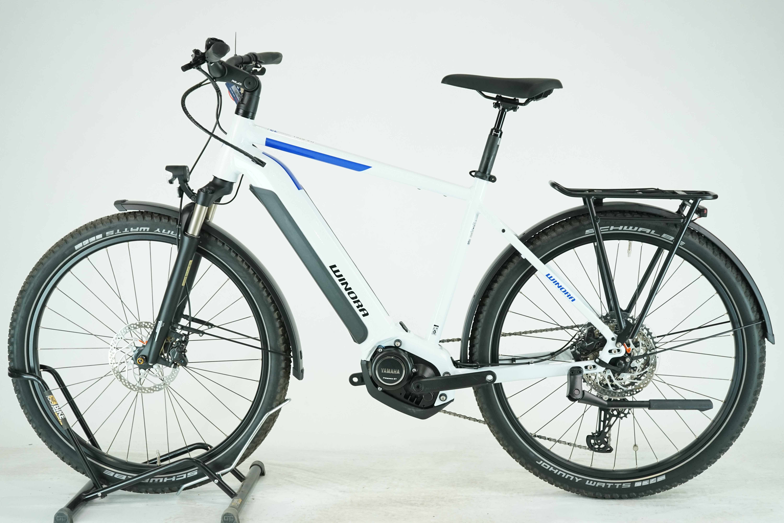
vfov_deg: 24.6
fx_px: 1198
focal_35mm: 55
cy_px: 262
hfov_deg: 36.2
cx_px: 392
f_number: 5.6
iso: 1600
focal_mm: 55
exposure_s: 1/200
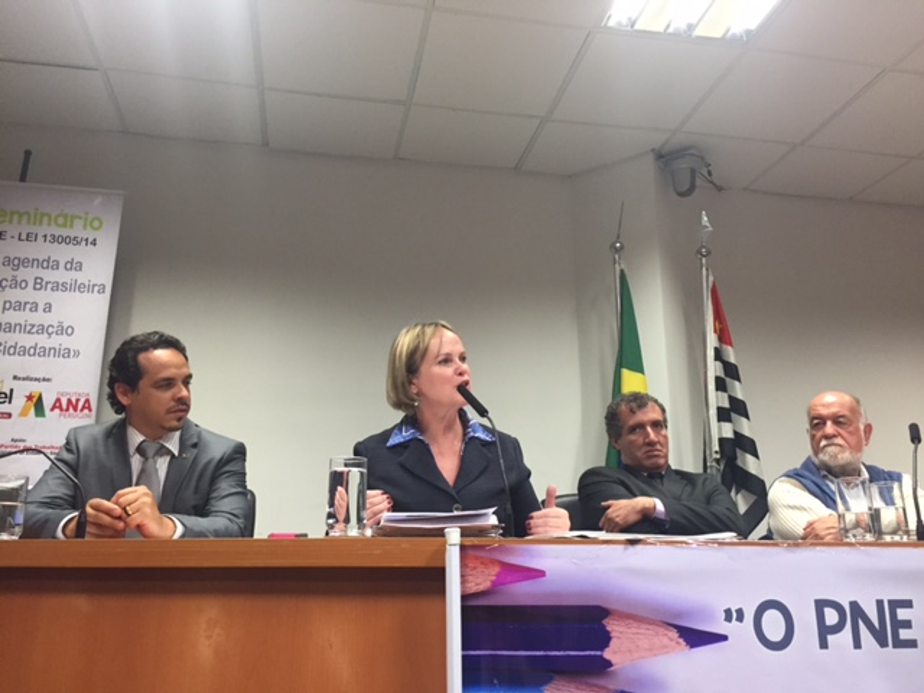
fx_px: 774
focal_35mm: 29
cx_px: 462
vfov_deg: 48.2
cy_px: 346
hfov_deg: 61.7
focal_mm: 4.15
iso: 125
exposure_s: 1/30
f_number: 2.2
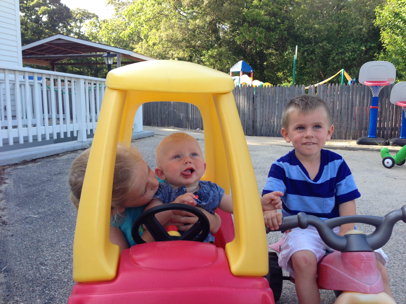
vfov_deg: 42.9
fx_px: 387
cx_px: 203
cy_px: 152
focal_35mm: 33
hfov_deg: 55.4
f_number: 2.4
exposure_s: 1/234
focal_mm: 4.12
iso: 50
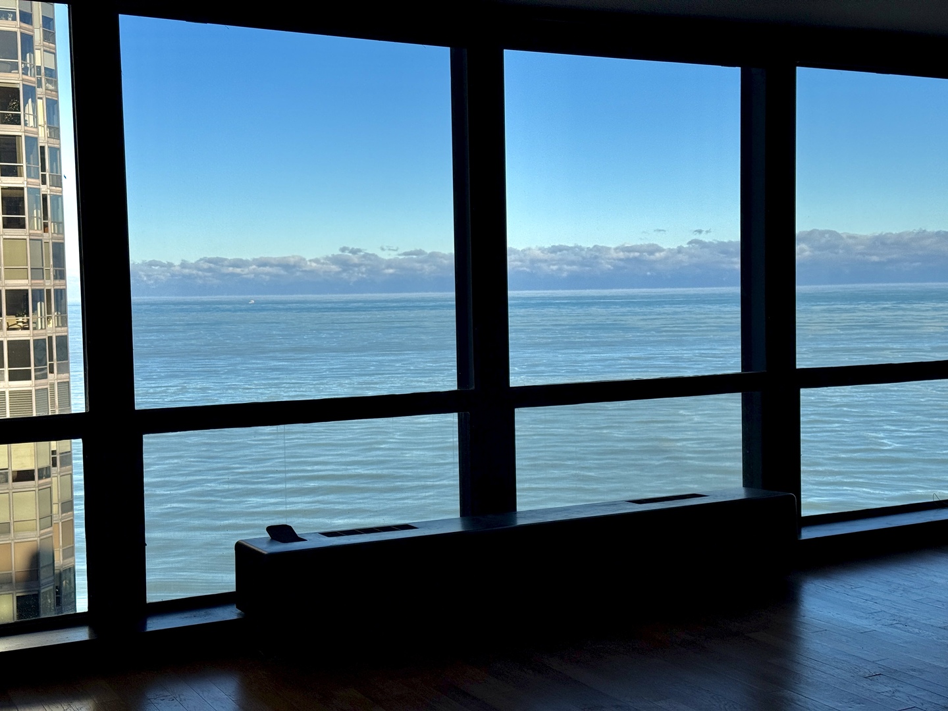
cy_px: 356
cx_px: 474
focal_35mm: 48
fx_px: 1315
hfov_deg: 39.7
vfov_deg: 30.3
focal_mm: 6.76
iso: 64
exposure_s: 1/2494
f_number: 1.78
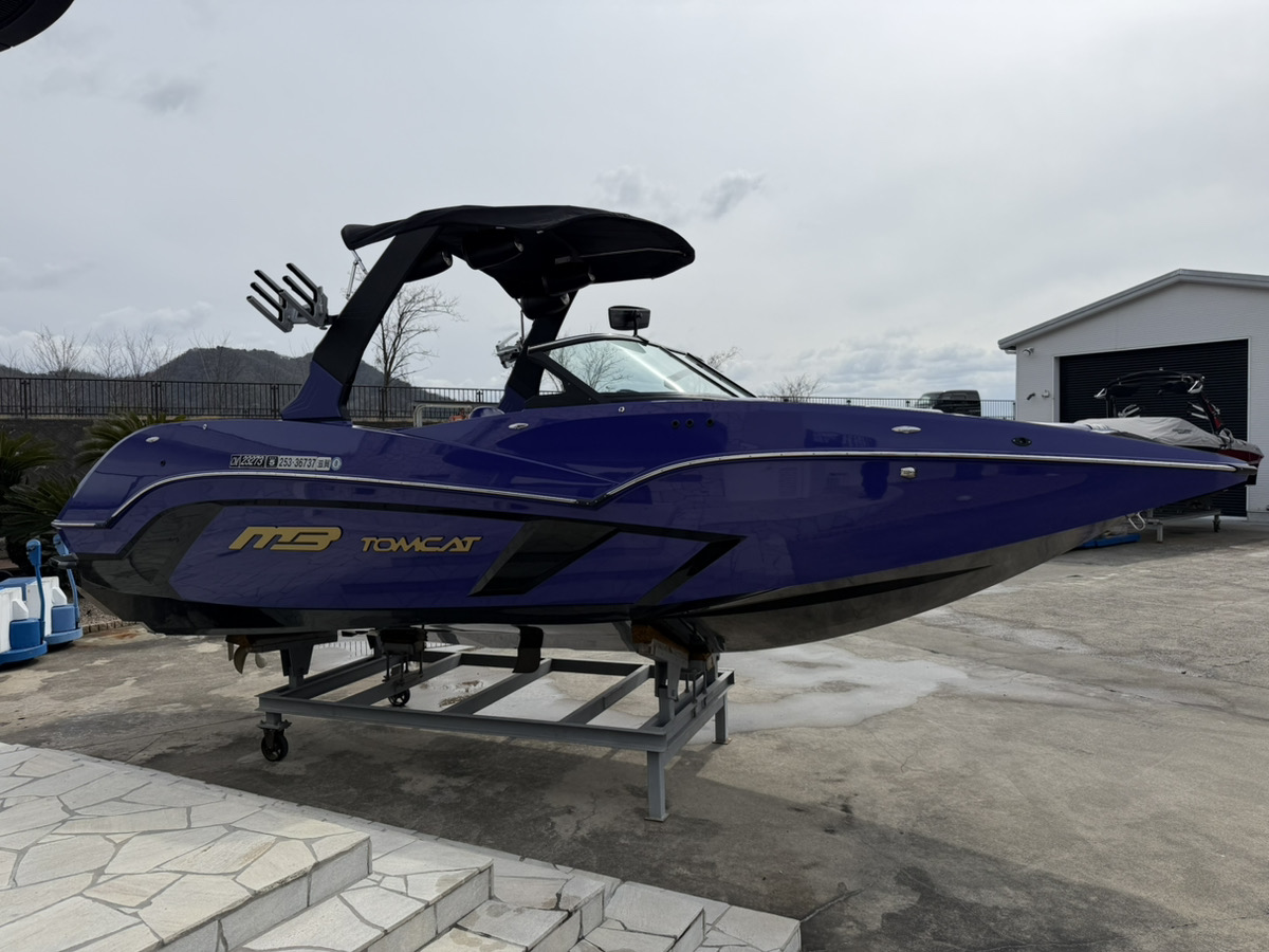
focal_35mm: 24
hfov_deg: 71.6
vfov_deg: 56.8
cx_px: 634
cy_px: 476
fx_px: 880
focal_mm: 6.76
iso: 80
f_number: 1.78
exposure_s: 1/9091
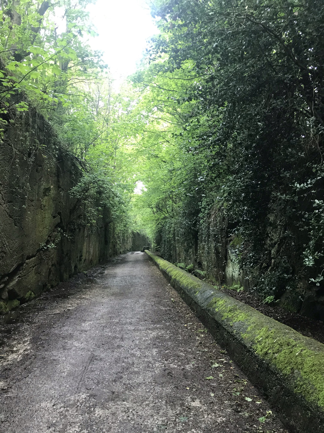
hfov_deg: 49.7
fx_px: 349
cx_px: 162
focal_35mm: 28
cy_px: 216
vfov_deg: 63.4
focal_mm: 3.99
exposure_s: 1/33
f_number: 1.8
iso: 40
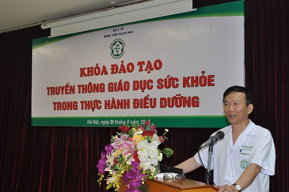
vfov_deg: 25.9
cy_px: 109
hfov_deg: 38.2
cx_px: 152
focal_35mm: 52
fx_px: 417
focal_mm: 28
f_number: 5.6
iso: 640
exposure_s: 1/60
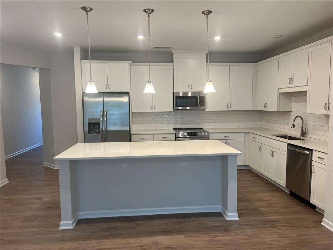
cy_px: 125
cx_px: 166
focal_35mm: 26
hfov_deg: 67.3
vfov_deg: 53.1
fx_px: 250
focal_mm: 5.7
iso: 64
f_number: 1.5
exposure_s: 1/60
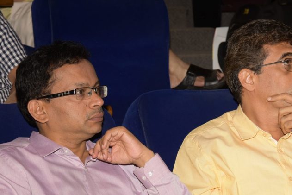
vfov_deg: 9.9
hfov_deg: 14.8
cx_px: 185
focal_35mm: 138
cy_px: 154
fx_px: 1120
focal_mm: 85
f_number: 8
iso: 800
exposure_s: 1/125
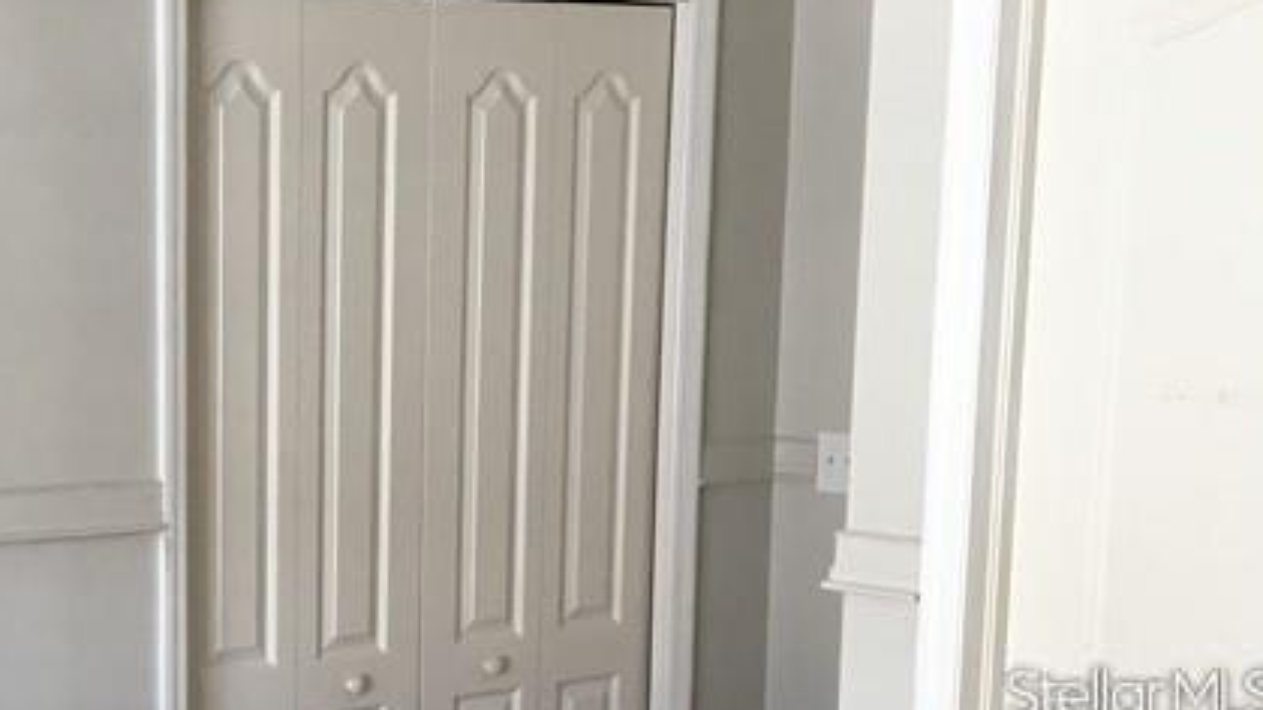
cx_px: 135
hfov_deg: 26.6
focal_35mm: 77
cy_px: 692
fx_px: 2578
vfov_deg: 15.4
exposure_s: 1/30
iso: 25
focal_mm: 4.15
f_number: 2.2
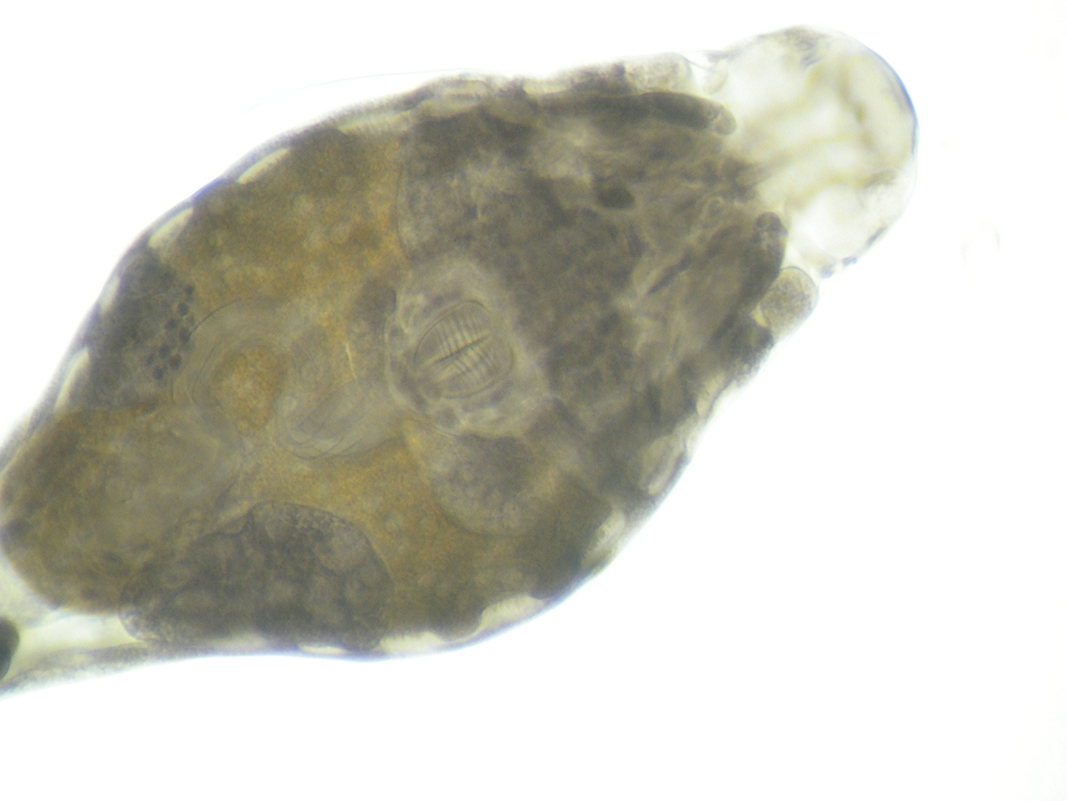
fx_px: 3576
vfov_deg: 12.8
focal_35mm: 116
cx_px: 322
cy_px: 407
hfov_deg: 16.9
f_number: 4.1
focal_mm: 17.4
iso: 100
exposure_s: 1/11
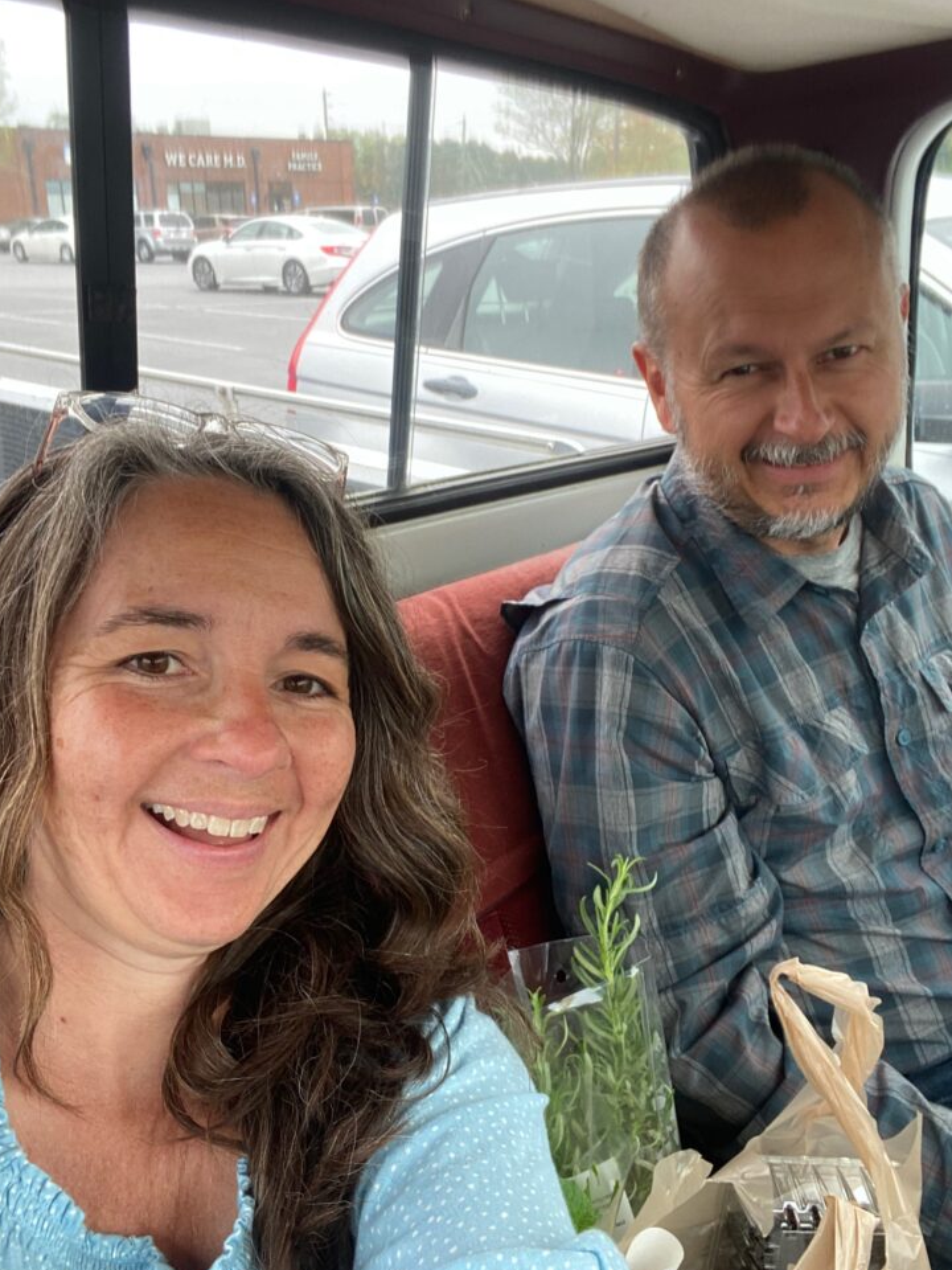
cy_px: 634
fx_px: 1173
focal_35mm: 32
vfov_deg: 56.8
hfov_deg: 44.2
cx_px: 487
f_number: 2.2
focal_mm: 2.71
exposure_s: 1/122
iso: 80
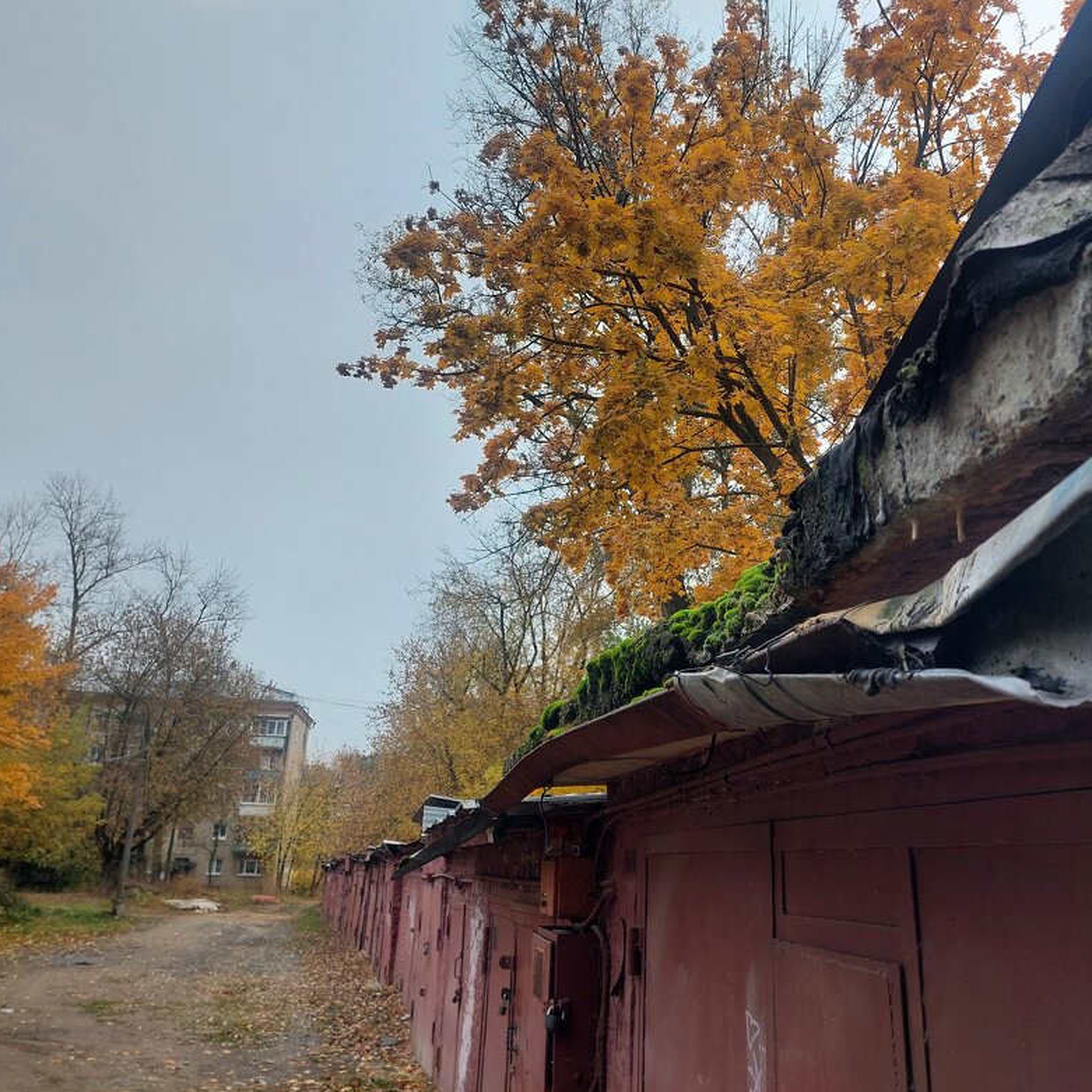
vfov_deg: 55.6
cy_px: 536
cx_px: 597
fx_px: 1035
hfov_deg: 55.5
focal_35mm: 29
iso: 40
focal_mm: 5.23
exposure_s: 1/166
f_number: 1.8
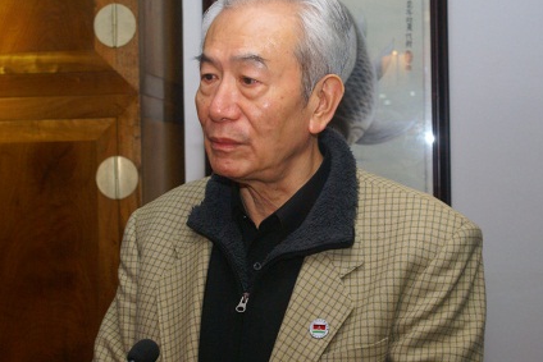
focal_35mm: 80
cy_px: 188
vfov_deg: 17.2
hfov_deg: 25.5
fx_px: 1201
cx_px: 277
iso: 800
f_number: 5.6
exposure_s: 1/60
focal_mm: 45
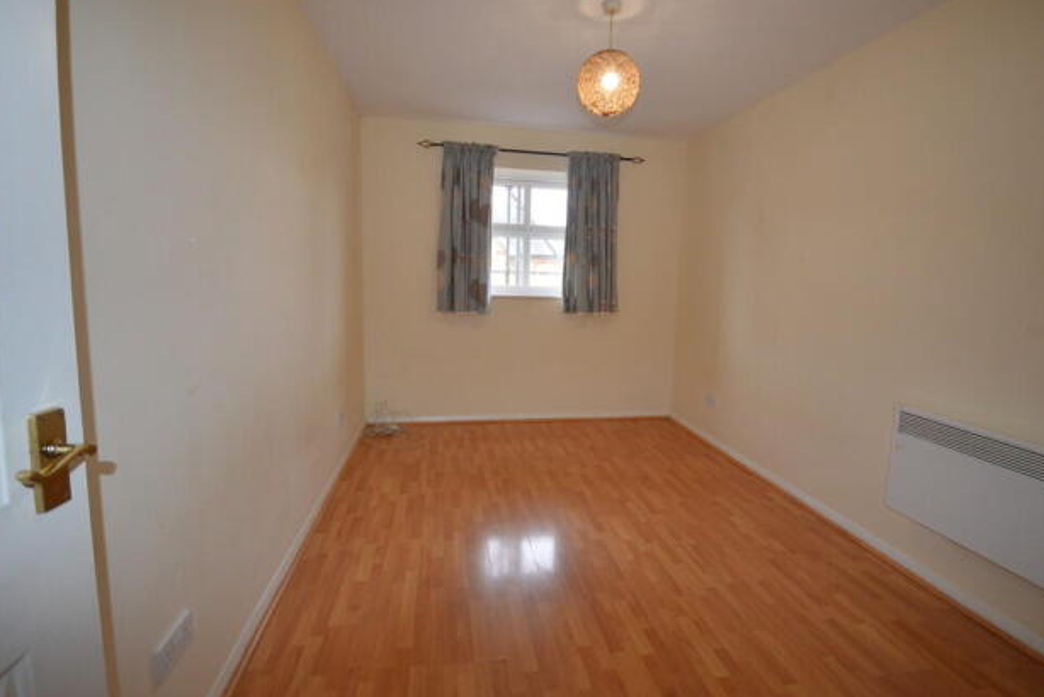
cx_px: 539
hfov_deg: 96.7
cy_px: 335
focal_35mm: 16
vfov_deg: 73.8
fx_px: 464
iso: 640
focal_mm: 10
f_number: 4
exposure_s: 1/60
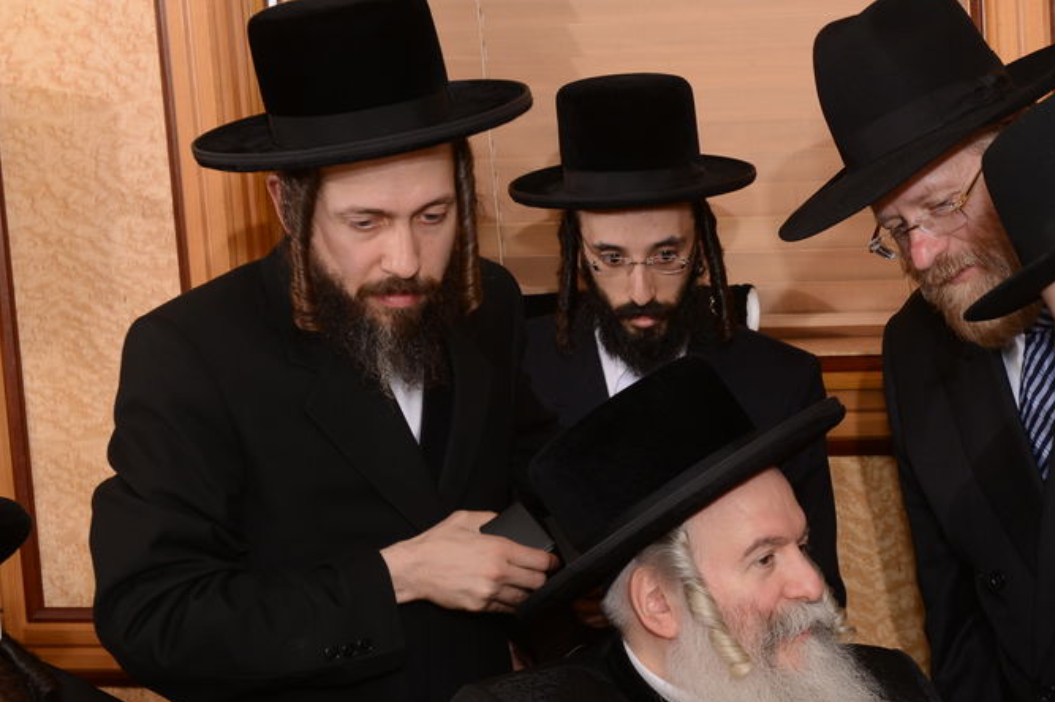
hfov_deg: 19.0
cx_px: 1006
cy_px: 573
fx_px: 3075
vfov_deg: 13.0
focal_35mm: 105
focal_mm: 50
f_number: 6.3
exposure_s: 1/160
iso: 400
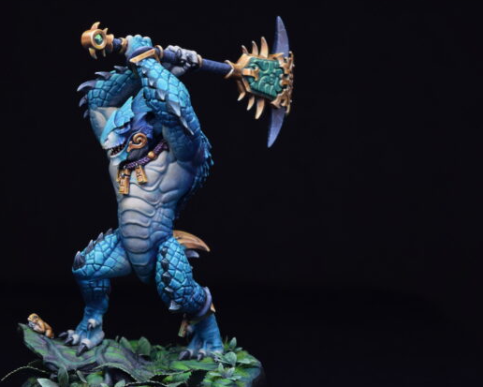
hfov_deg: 17.5
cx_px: 132
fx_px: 1558
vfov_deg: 14.1
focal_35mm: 109
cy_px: 203
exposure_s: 1/20
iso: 100
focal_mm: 52
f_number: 13
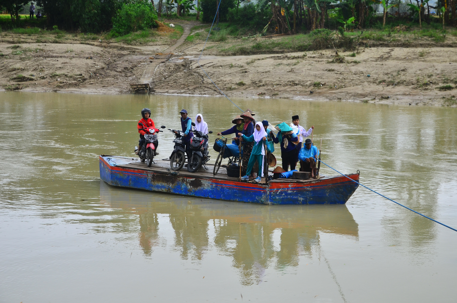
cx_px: 228
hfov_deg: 26.0
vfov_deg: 17.4
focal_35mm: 78
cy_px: 152
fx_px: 988
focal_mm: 52
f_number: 6.7
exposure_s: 1/180
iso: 200
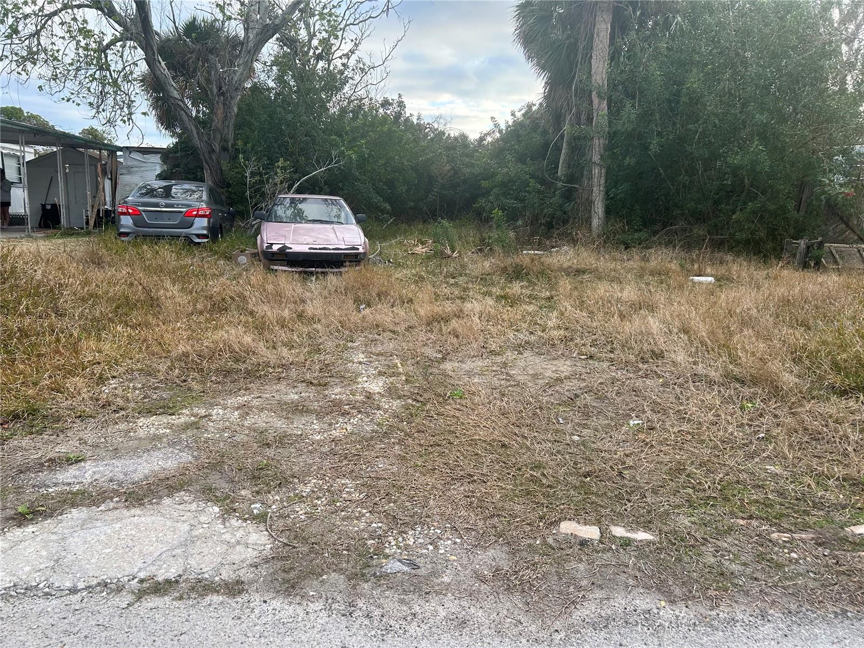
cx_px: 432
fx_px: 649
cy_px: 324
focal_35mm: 26
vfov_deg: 53.1
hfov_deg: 67.3
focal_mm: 5.7
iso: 50
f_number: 1.5
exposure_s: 1/346
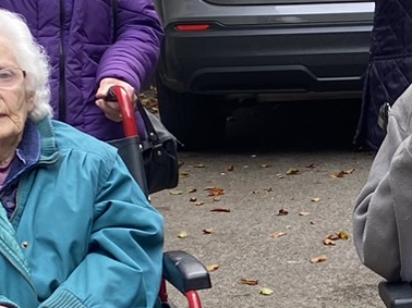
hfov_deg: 13.5
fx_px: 1677
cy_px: 195
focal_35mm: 141
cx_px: 525
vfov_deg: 10.5
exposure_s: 1/142
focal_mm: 4.25
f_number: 1.8
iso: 32
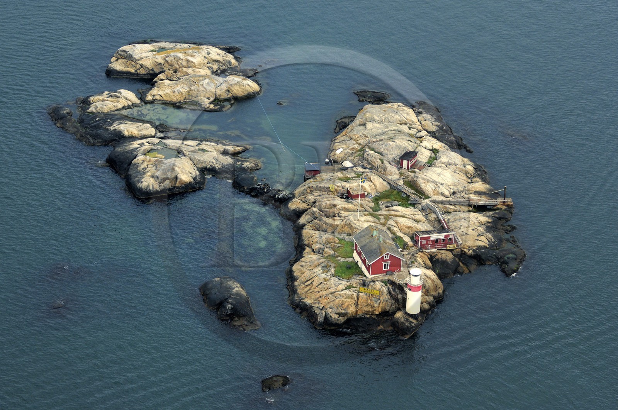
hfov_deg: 17.5
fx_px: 2006
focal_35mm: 117
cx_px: 309
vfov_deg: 11.7
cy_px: 205
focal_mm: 78
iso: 160
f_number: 2.8
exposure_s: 1/1500
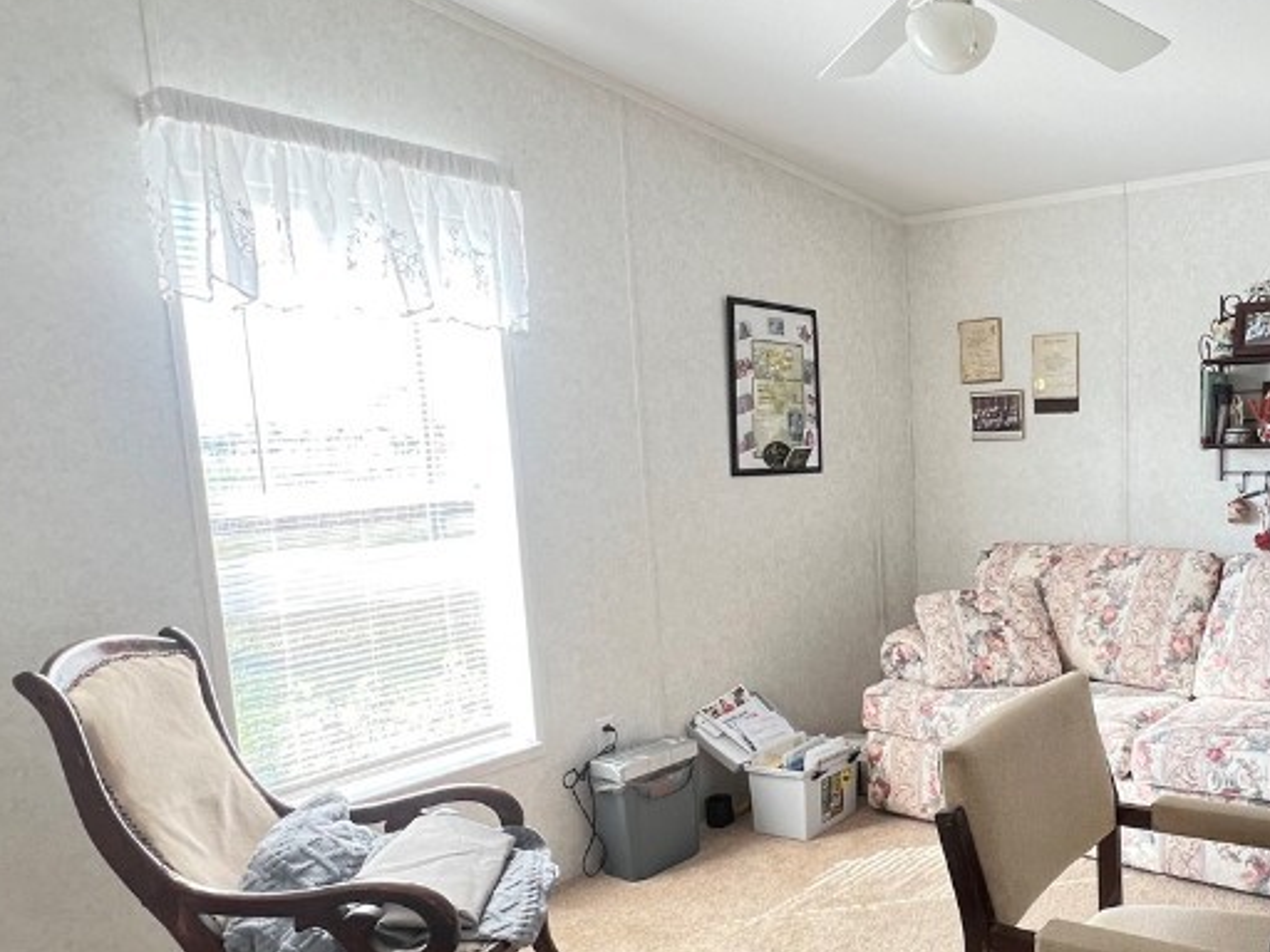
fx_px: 954
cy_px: 558
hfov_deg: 62.1
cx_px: 1002
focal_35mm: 26
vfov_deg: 52.8
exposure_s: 1/99
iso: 125
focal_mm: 1.57
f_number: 1.8
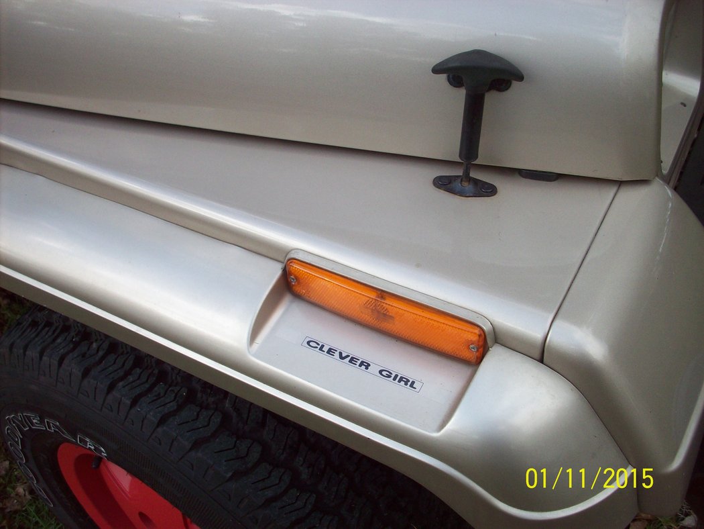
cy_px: 264
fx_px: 753
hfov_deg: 50.1
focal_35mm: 37
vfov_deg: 38.7
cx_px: 352
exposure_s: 1/306
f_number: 2.8
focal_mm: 6.2
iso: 80
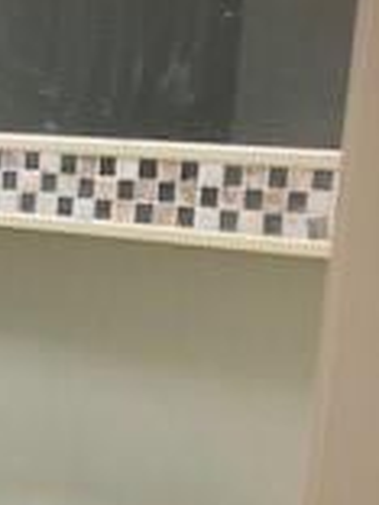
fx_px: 1679
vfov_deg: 16.7
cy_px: 534
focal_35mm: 115
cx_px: -376
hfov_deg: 11.6
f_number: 1.8
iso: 40
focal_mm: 3.99
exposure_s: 1/30
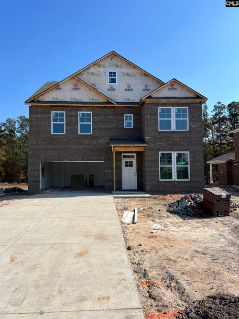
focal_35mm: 26
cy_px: 160
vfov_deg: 67.3
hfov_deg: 53.0
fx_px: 239
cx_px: 120
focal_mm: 5.7
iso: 50
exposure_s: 1/4444
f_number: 1.5
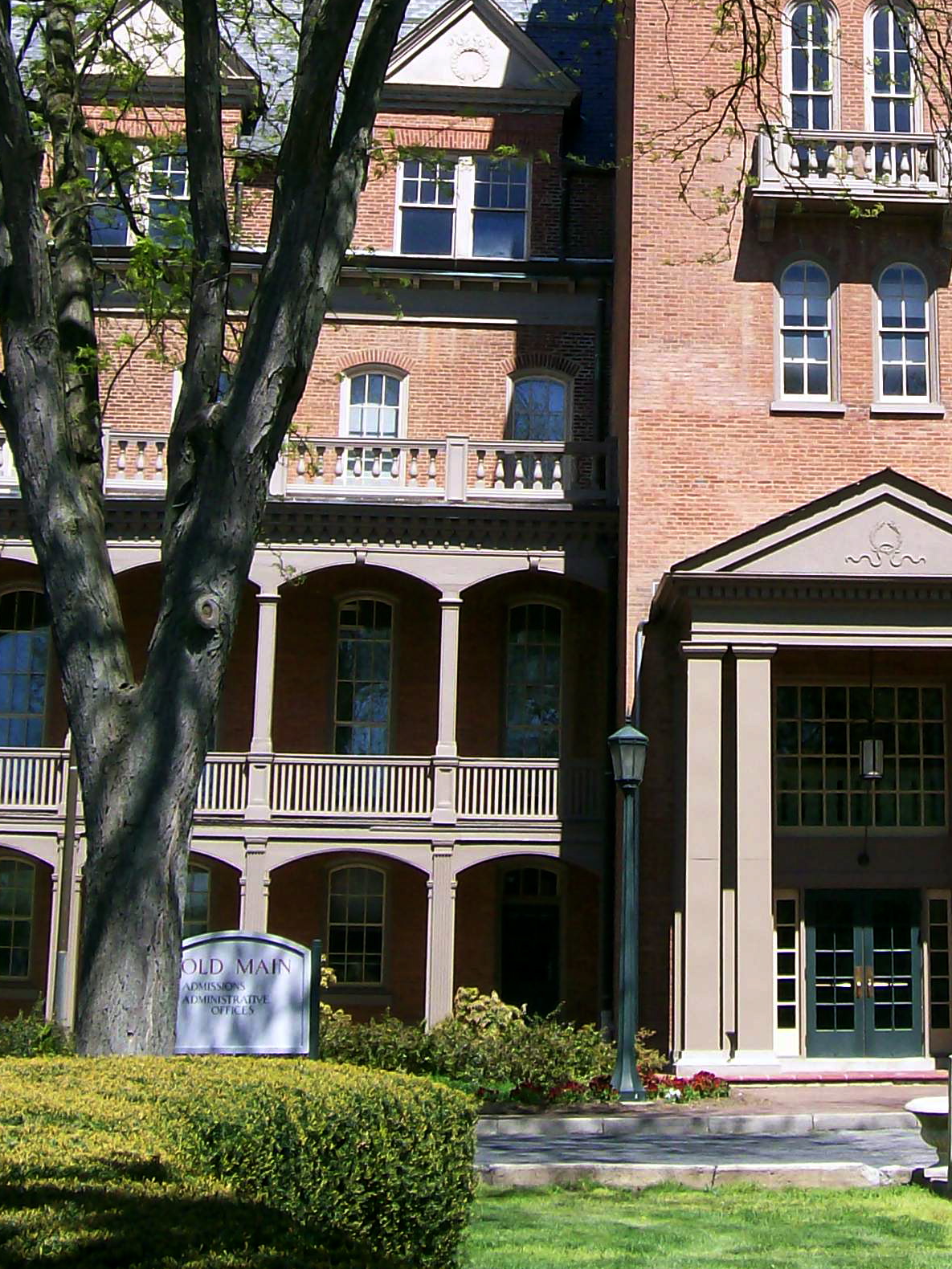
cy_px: 59
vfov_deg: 26.6
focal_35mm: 70
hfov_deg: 20.7
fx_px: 2567
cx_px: 786
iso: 80
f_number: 4.8
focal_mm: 6
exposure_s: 1/357
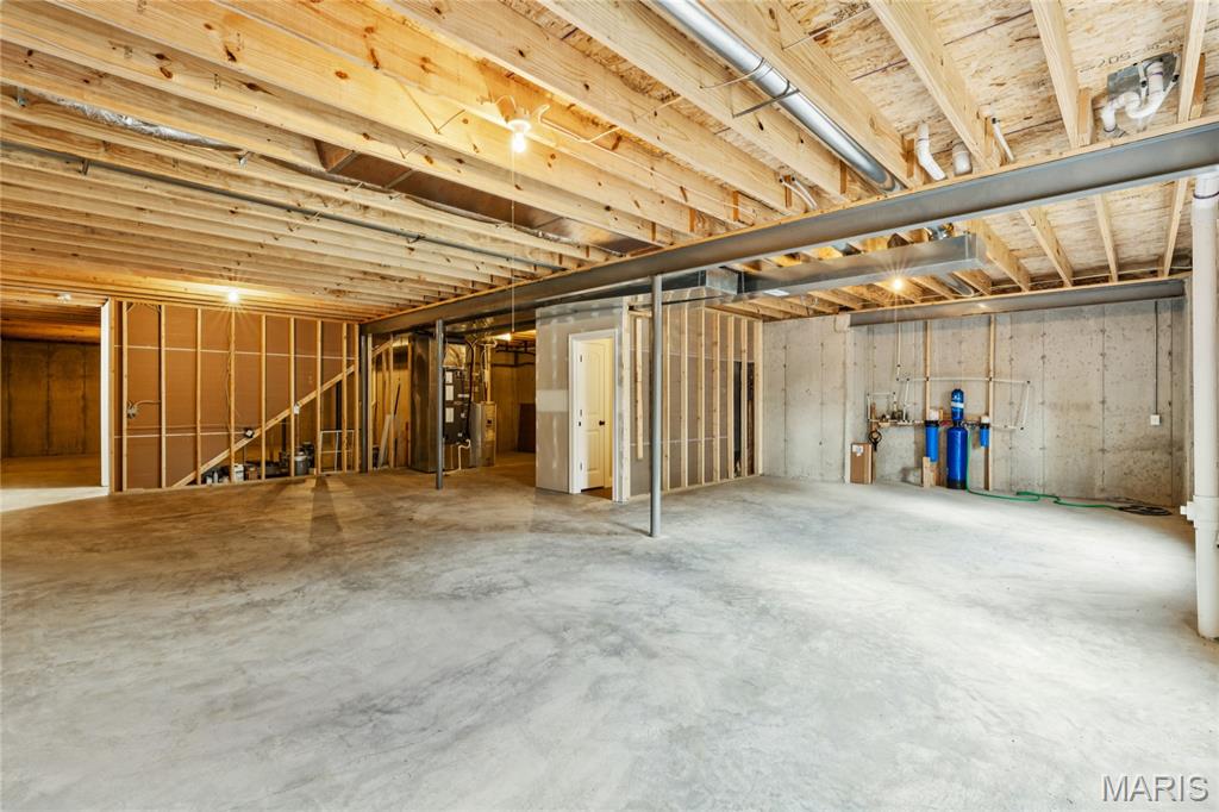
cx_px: 610
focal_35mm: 16
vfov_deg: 73.0
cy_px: 406
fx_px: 548
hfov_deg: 96.0
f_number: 13
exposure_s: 2.5
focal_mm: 16.2
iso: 100
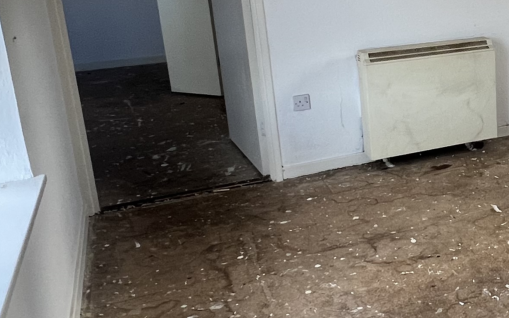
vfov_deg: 27.2
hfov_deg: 36.7
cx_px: 545
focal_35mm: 47
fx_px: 652
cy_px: 90
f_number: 1.8
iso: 100
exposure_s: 1/99
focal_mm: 1.57
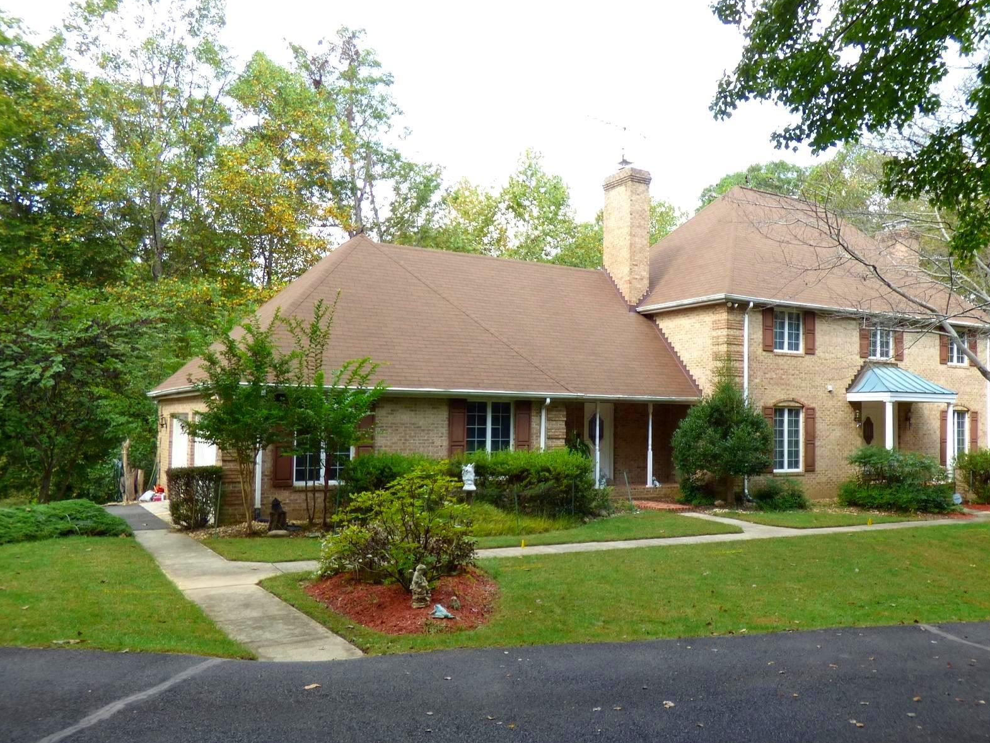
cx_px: 625
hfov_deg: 59.1
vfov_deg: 46.8
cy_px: 378
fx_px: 858
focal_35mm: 30
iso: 100
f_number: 3
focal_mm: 4.11
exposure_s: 1/125
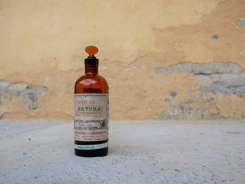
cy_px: 92
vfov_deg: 36.0
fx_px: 283
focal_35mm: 40
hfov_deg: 46.8
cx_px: 122
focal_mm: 20
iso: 200
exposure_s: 1/320
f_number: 3.2
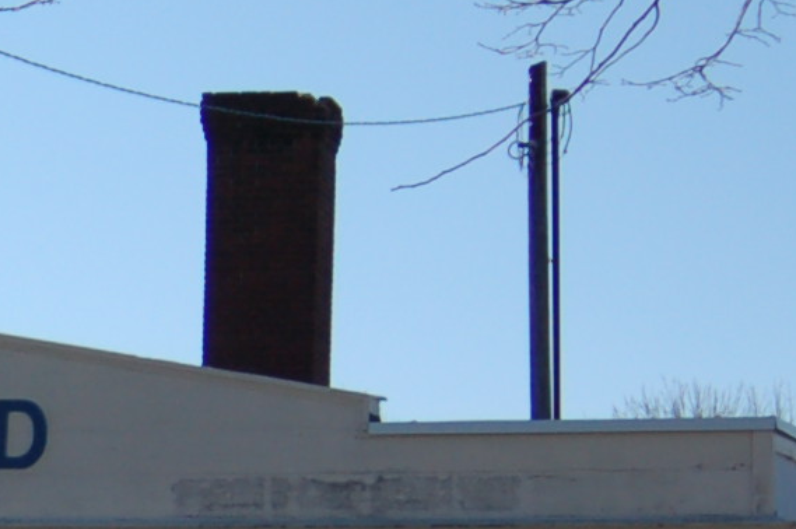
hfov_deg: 8.8
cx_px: -708
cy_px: 900
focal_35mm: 222
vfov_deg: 6.1
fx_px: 4903
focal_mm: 28
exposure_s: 1/3200
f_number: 3.3
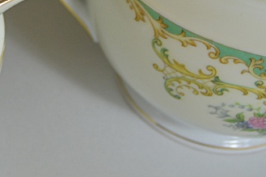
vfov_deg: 8.7
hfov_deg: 13.1
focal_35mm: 155
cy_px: -34
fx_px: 1145
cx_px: -6
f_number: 5
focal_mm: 34
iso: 400
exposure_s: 1/100
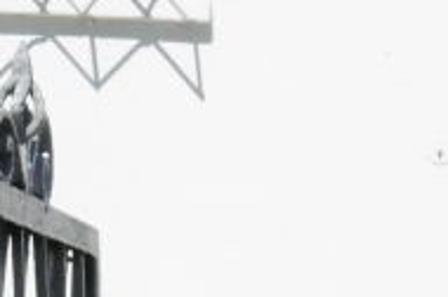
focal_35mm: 248
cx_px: 851
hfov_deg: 8.0
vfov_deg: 5.4
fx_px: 3086
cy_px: 681
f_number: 22
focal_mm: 35
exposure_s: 1/320
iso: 1250
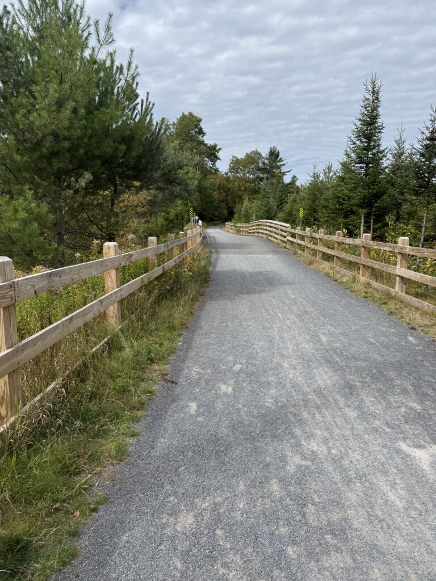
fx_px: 403
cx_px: 218
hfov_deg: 56.8
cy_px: 290
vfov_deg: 71.6
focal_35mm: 24
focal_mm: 6.76
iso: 80
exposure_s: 1/4310
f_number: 1.78
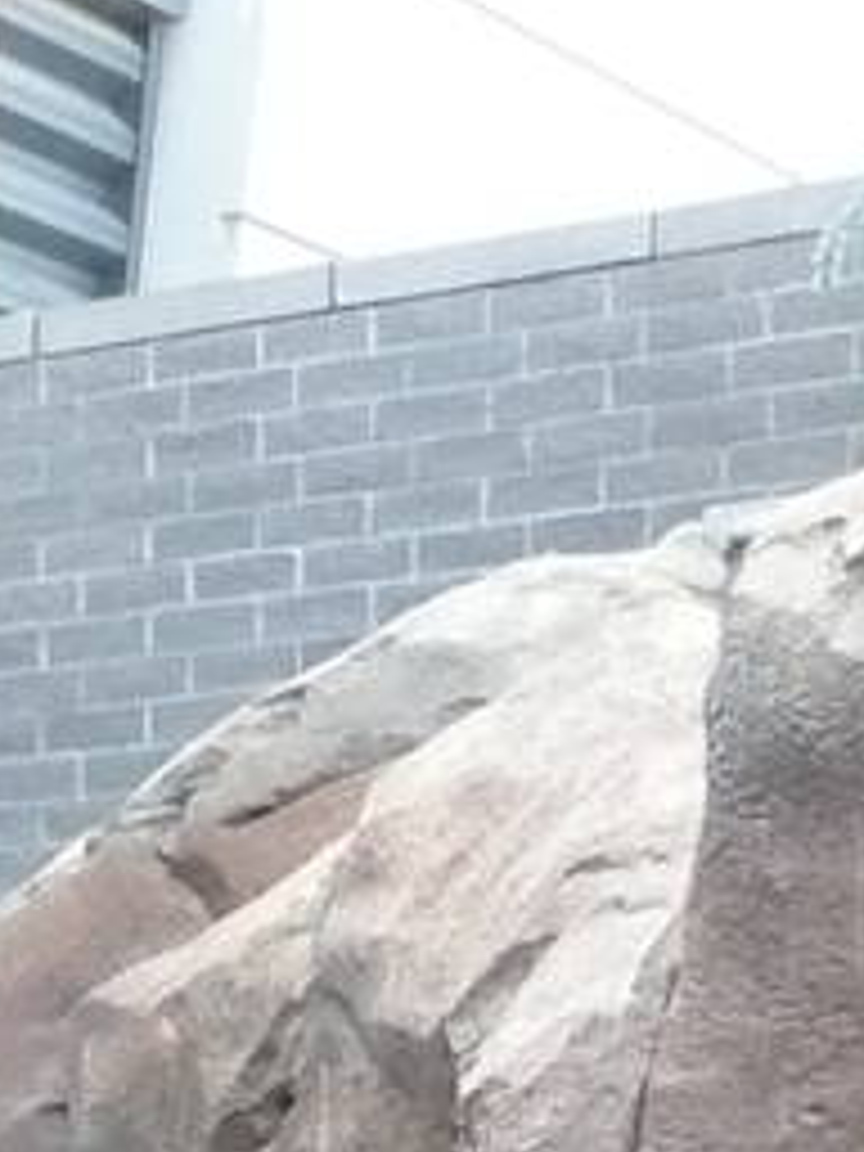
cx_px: -270
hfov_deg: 8.4
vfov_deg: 10.1
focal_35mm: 175
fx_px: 5824
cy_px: 2601
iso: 400
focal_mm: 4.7
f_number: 3.3
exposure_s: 1/200
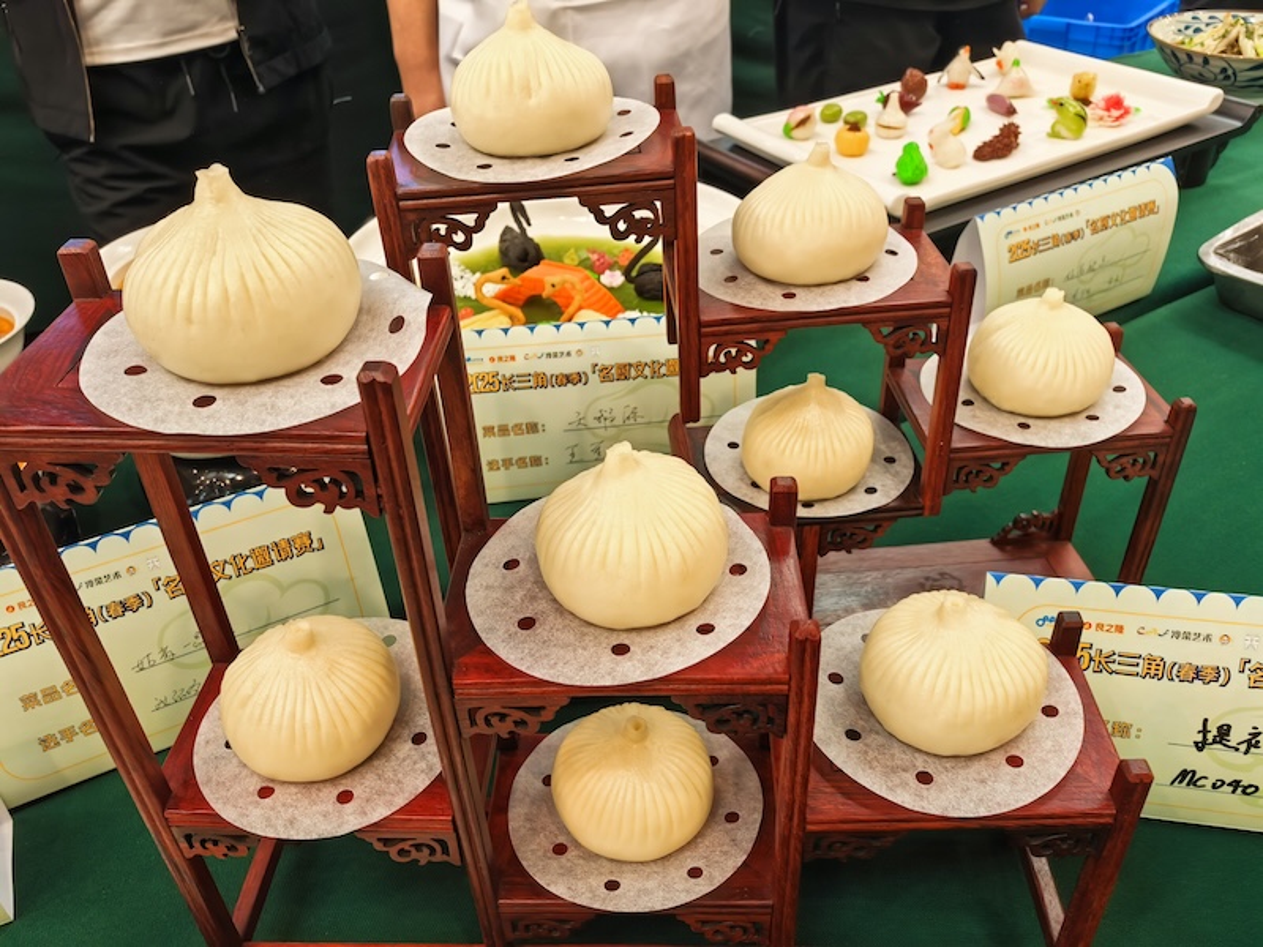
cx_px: 632
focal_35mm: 27
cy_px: 474
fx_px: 985
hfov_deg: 65.3
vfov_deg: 51.4
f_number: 4
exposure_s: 1/33.3
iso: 400
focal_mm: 6.98
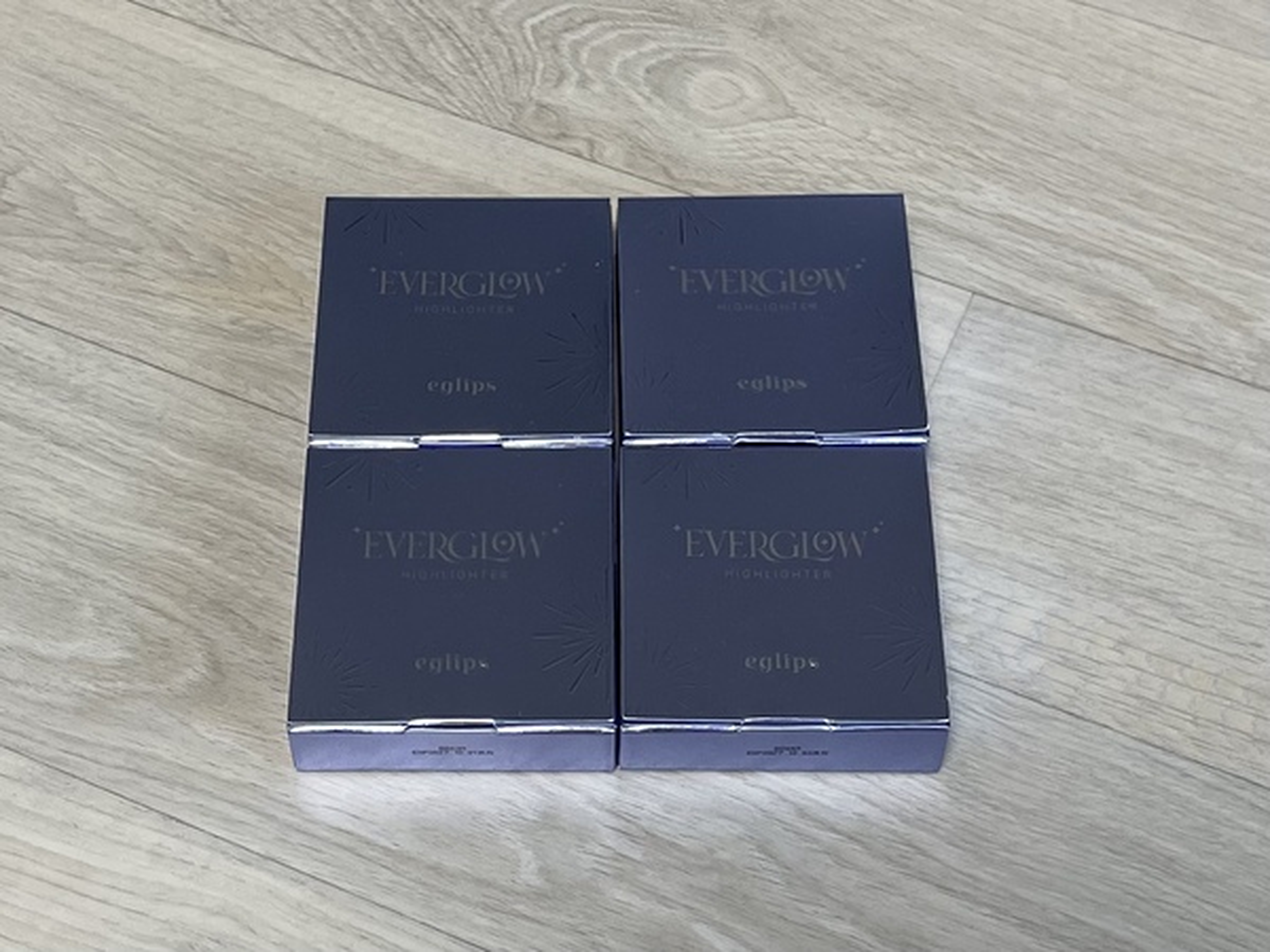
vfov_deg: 53.1
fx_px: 954
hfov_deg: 67.3
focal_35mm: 26
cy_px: 476
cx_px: 635
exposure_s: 1/120
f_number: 1.6
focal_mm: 4.2
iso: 125
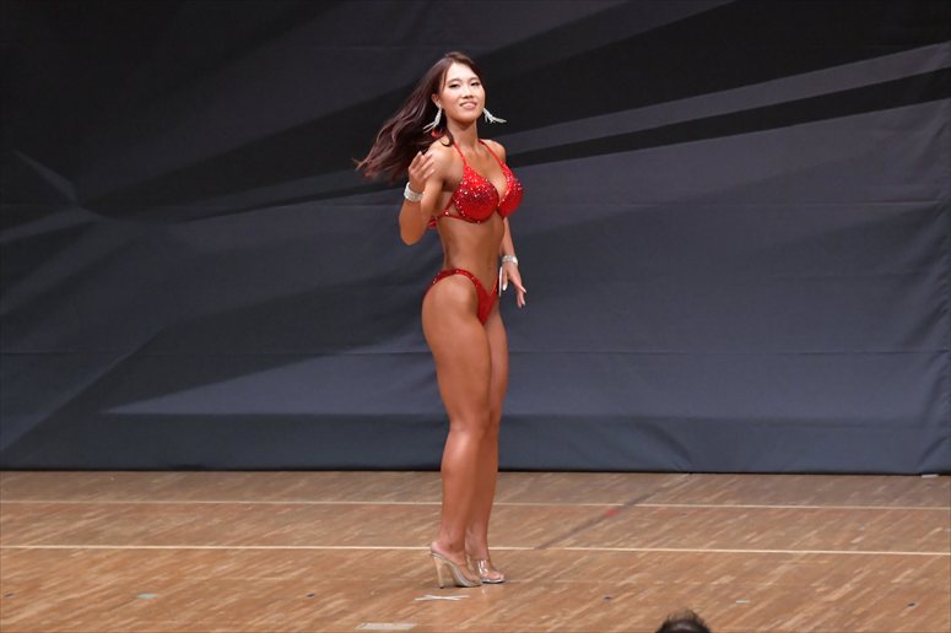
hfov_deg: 7.6
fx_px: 7129
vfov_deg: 5.1
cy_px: 316
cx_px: 476
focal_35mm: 270
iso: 6400
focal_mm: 180
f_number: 5.6
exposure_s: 1/400
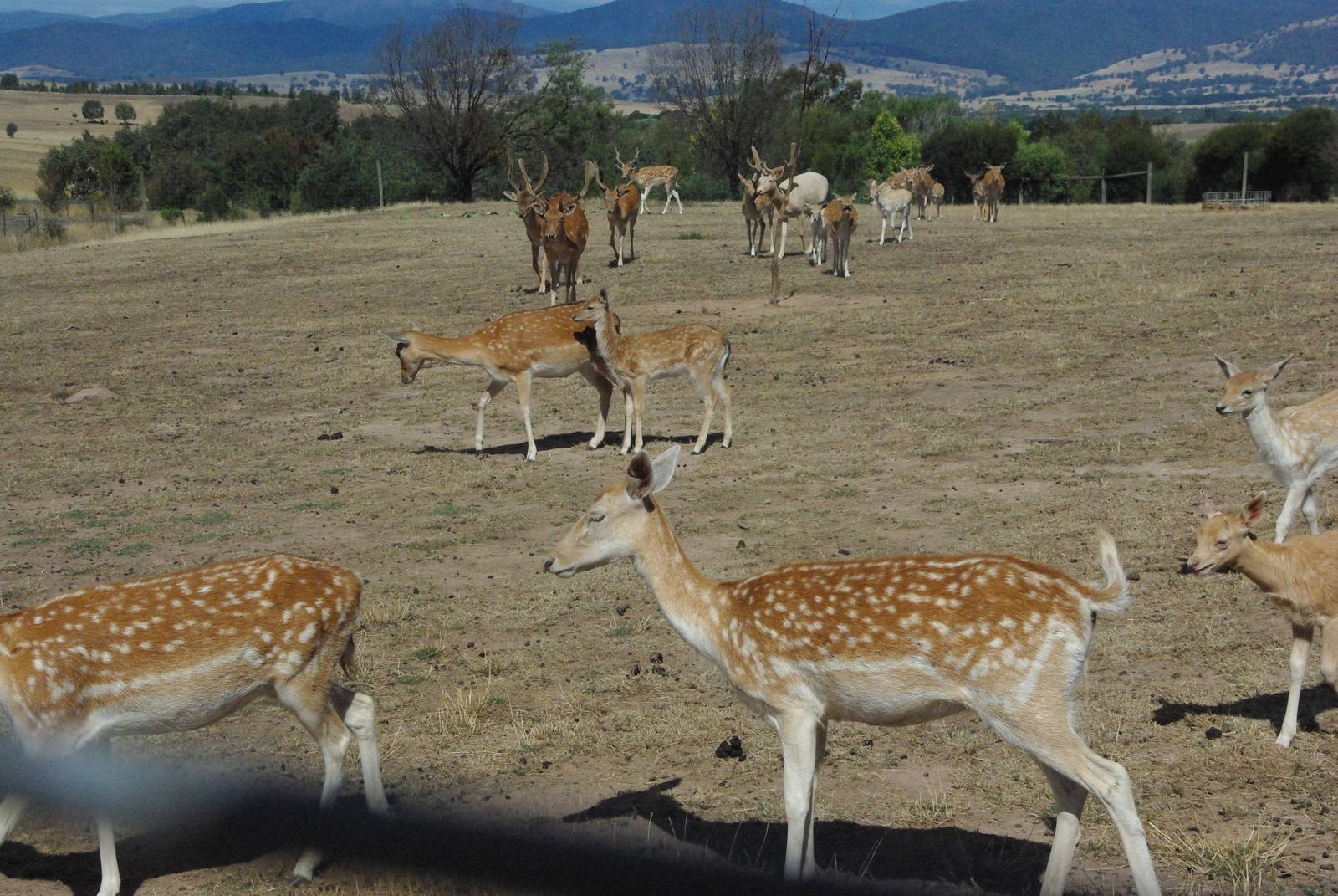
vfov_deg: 20.4
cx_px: 669
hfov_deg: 30.0
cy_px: 448
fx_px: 2493
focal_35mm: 67
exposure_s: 1/3000
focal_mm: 45
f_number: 13
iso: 1600
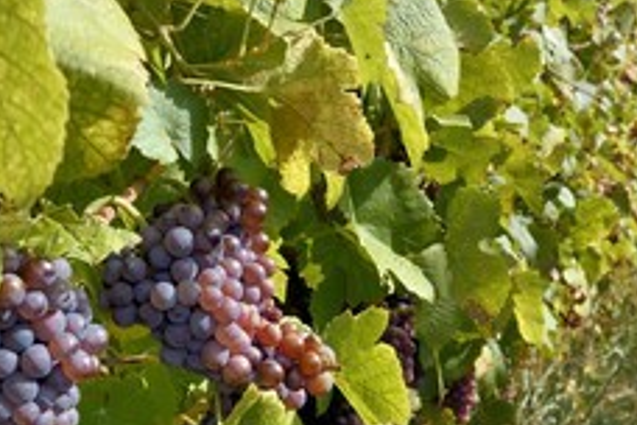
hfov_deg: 28.8
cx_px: 358
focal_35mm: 70
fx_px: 1239
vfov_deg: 19.3
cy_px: 308
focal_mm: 38
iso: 200
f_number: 14
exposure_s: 1/100
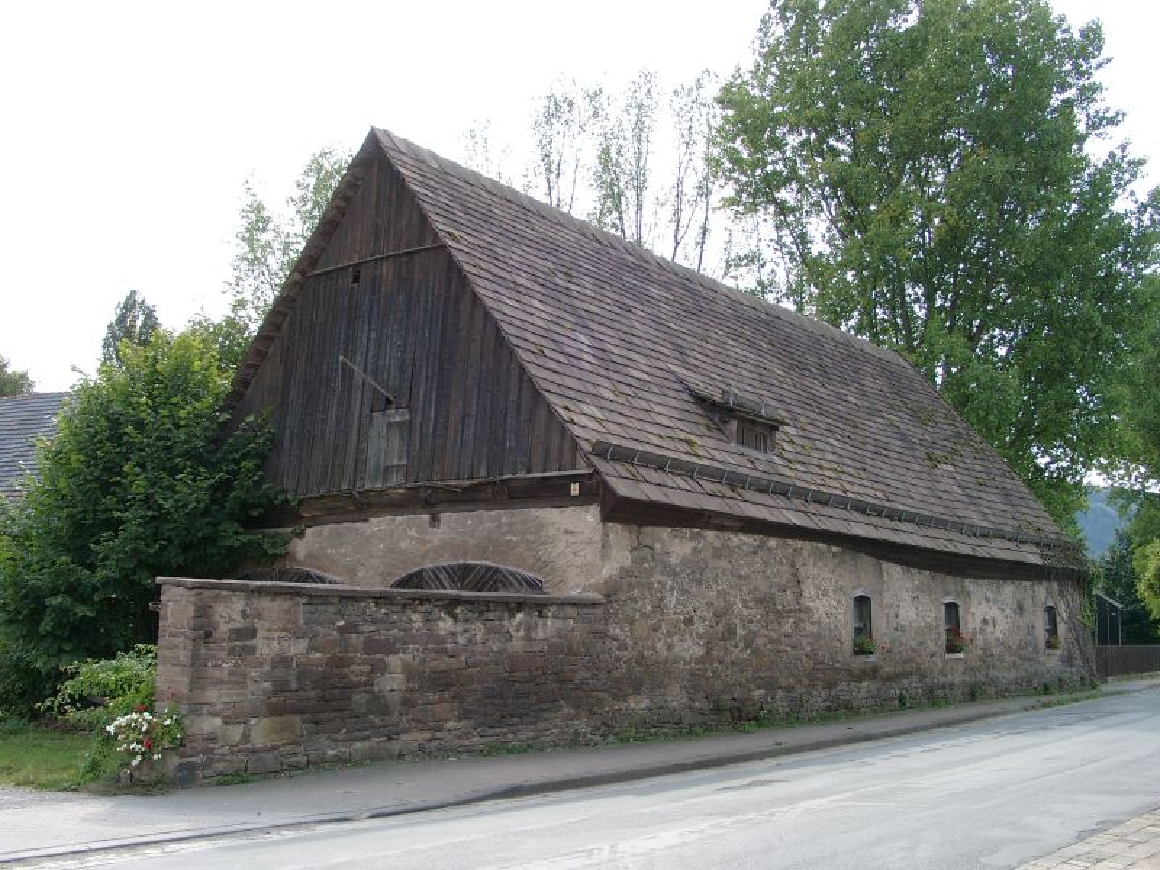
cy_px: 435
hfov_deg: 46.8
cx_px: 580
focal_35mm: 40
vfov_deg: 36.0
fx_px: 1340
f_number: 4
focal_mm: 8.4
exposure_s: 1/221
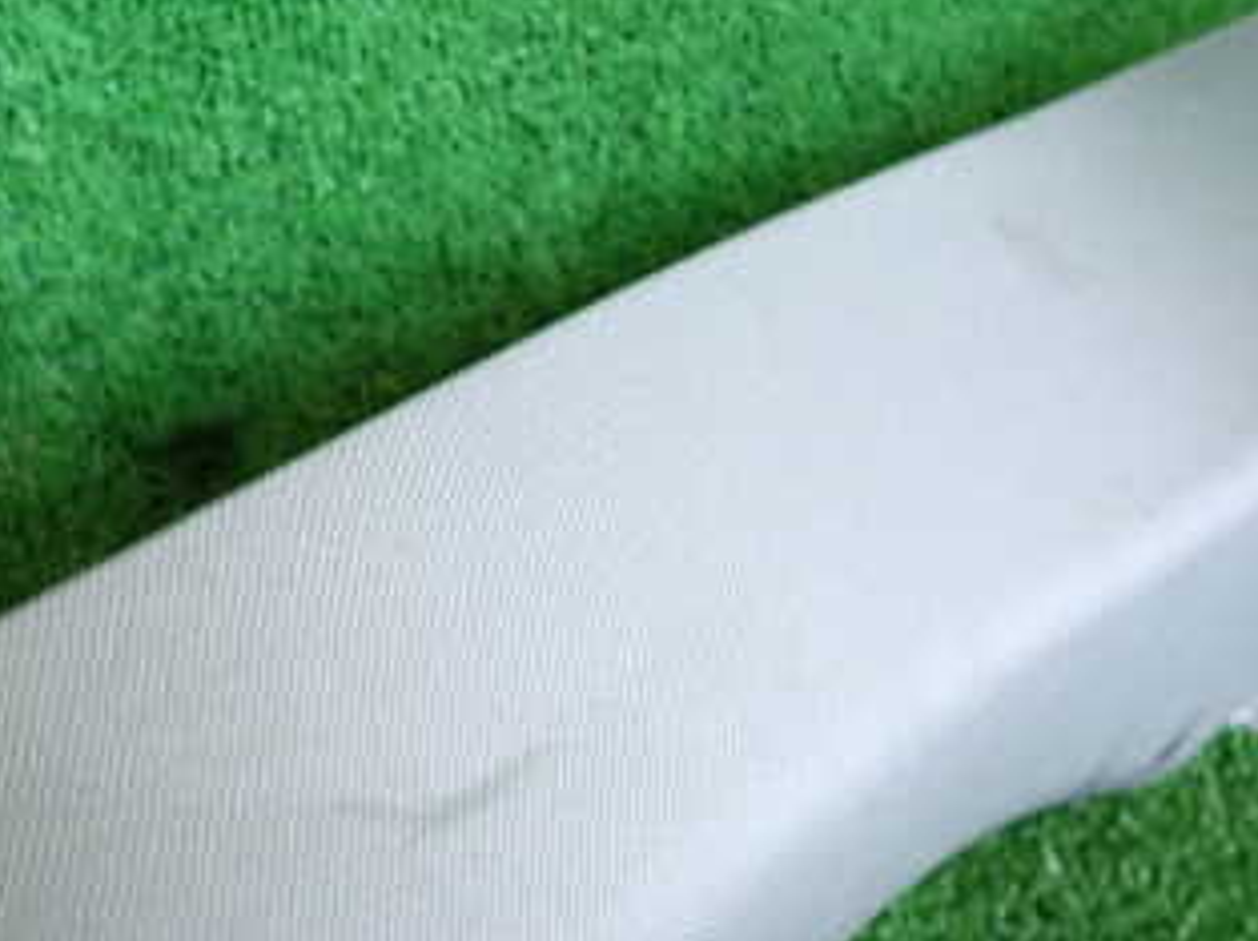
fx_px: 1742
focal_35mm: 48
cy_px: 824
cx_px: 410
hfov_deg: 39.2
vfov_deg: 29.1
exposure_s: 1/60
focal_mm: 4.5
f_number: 2
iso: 200
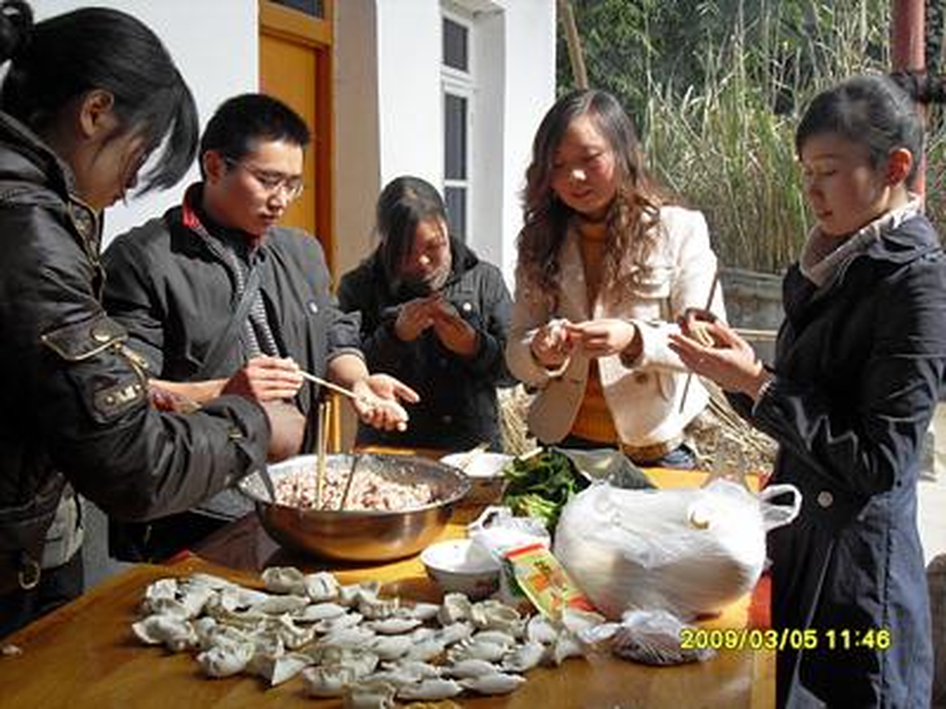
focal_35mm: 37
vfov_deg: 38.7
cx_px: 473
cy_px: 354
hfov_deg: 50.1
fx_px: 1011
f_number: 2.8
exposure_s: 1/250
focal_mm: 6.3
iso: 80
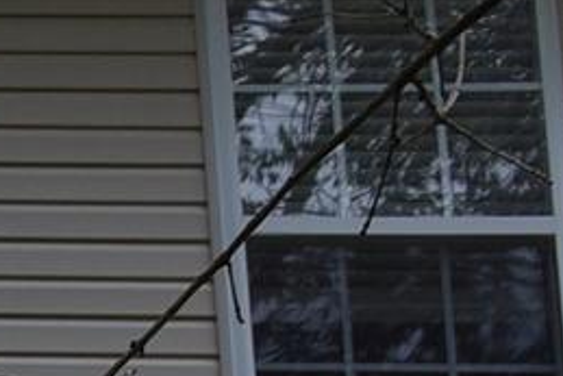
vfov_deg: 5.6
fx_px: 3708
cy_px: 945
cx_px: -1562
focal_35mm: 237
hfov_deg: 7.0
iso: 250
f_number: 8
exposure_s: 1/500
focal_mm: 20
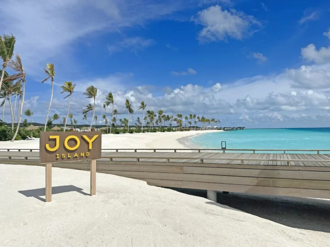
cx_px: 165
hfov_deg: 71.6
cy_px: 124
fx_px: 229
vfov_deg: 56.8
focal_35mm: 24
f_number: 1.78
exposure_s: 1/13699
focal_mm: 6.86
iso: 80
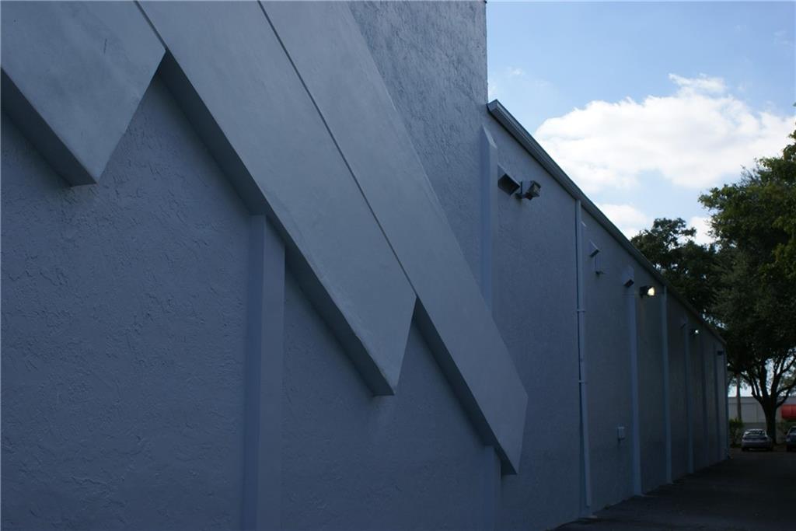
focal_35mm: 42
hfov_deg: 46.4
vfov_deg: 31.9
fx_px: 929
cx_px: 398
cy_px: 266
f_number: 8
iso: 100
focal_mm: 28
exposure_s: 1/320
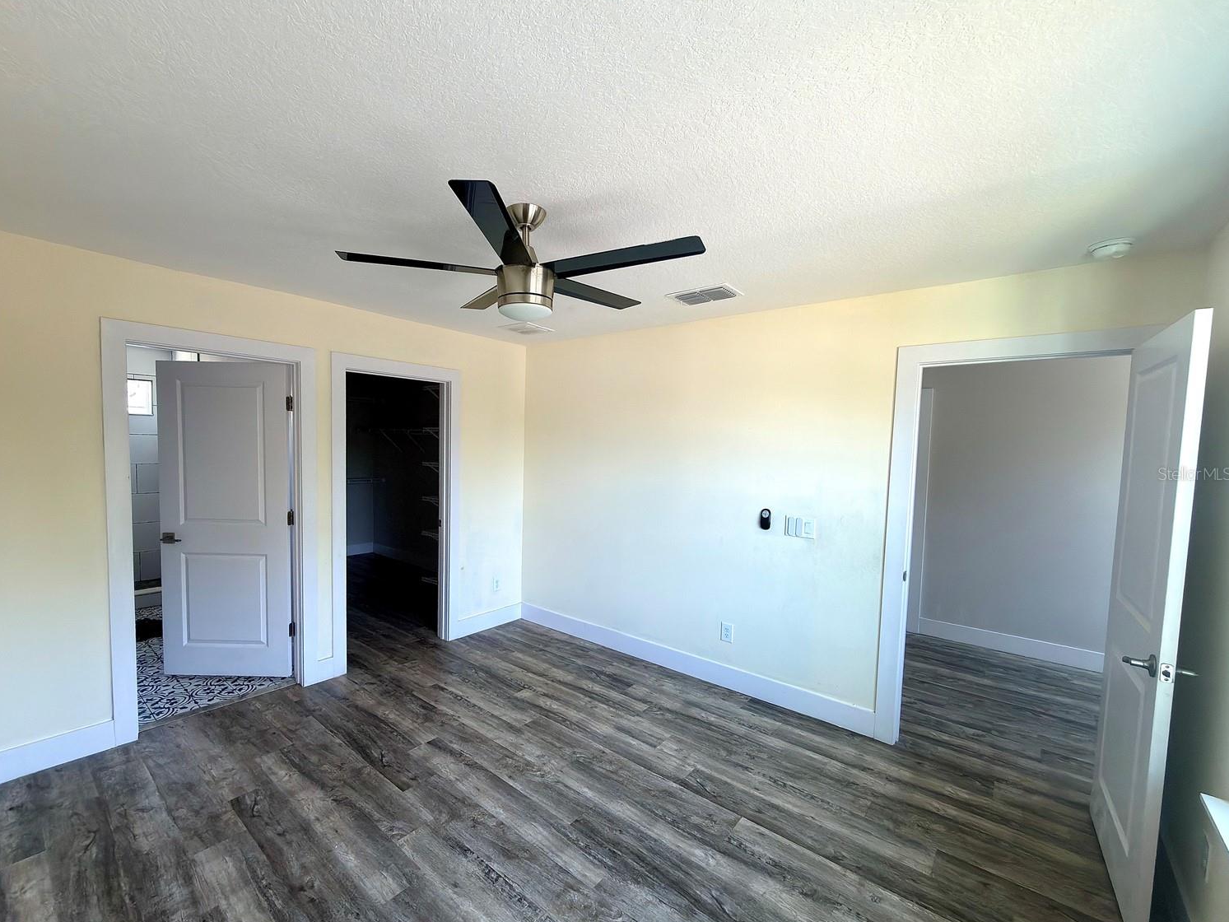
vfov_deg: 81.7
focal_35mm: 15
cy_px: 473
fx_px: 533
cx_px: 577
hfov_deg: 98.0
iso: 64
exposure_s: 1/33
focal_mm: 2.22
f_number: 2.2
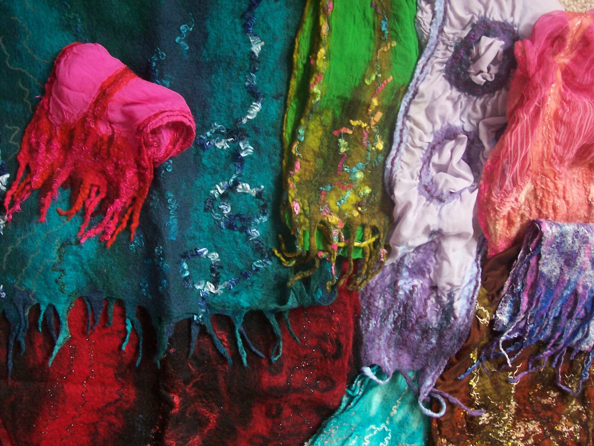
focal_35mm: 42
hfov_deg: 44.8
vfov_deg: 34.3
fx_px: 721
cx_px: 297
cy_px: 223
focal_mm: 7
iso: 160
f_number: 3
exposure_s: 1/15
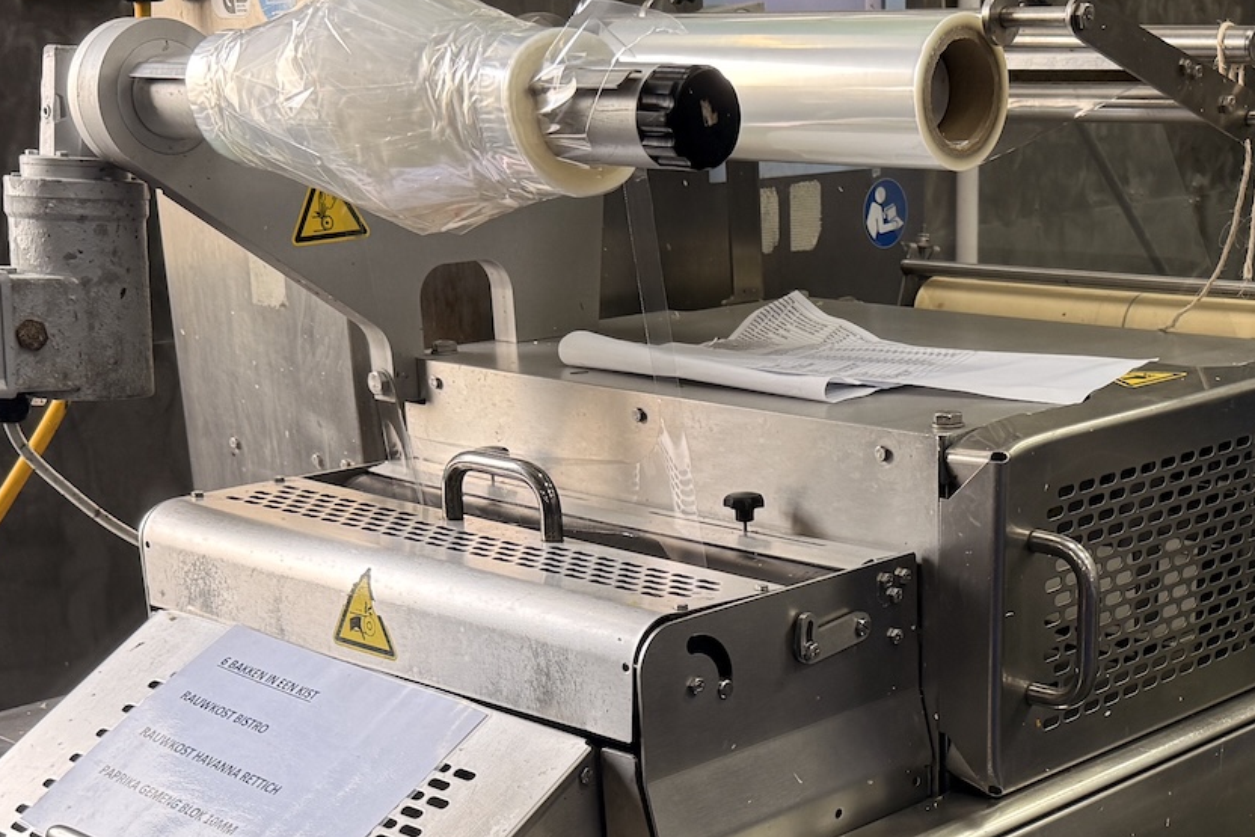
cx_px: 866
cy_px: 731
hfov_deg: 33.0
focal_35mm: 60
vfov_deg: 22.2
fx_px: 2092
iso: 160
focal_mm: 6.76
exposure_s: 1/100
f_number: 1.78
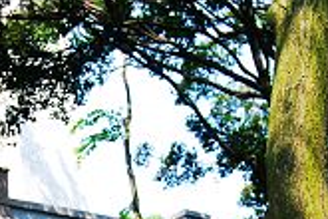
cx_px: 127
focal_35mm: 135
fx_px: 1230
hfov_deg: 15.2
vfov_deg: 9.8
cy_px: 341
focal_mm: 28
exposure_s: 1/125
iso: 110
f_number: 5.6
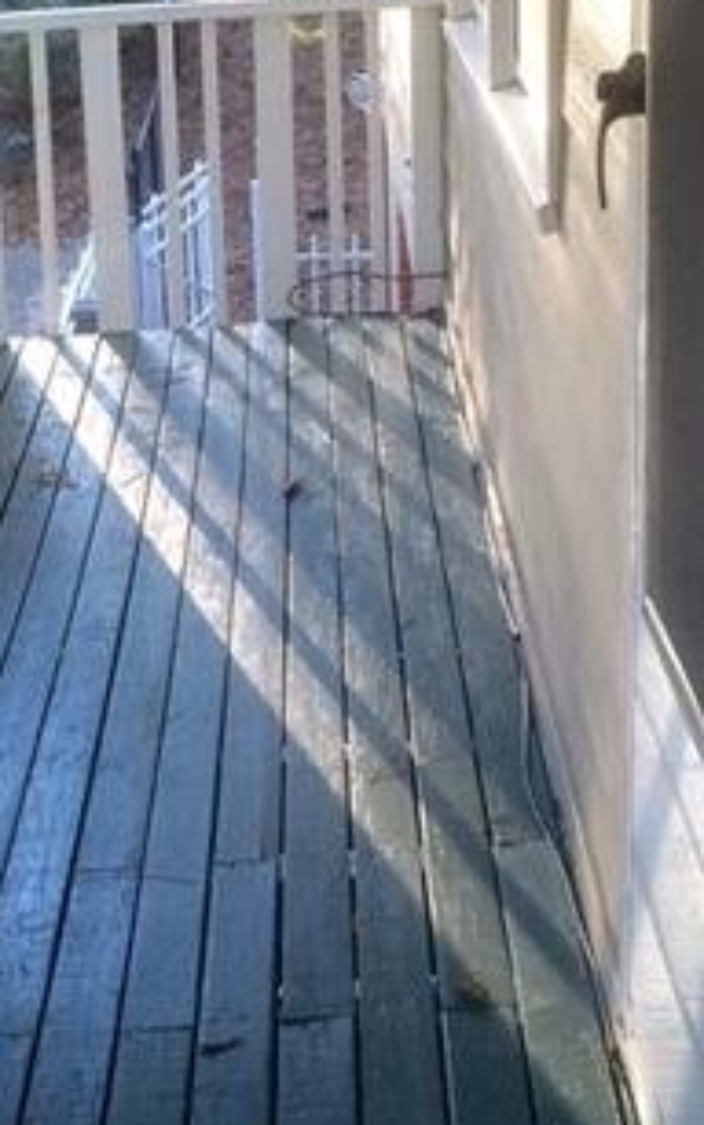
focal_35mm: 77
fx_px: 2363
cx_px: 411
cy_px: 473
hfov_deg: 16.9
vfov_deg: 26.8
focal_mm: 4.15
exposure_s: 1/30
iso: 50
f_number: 2.2
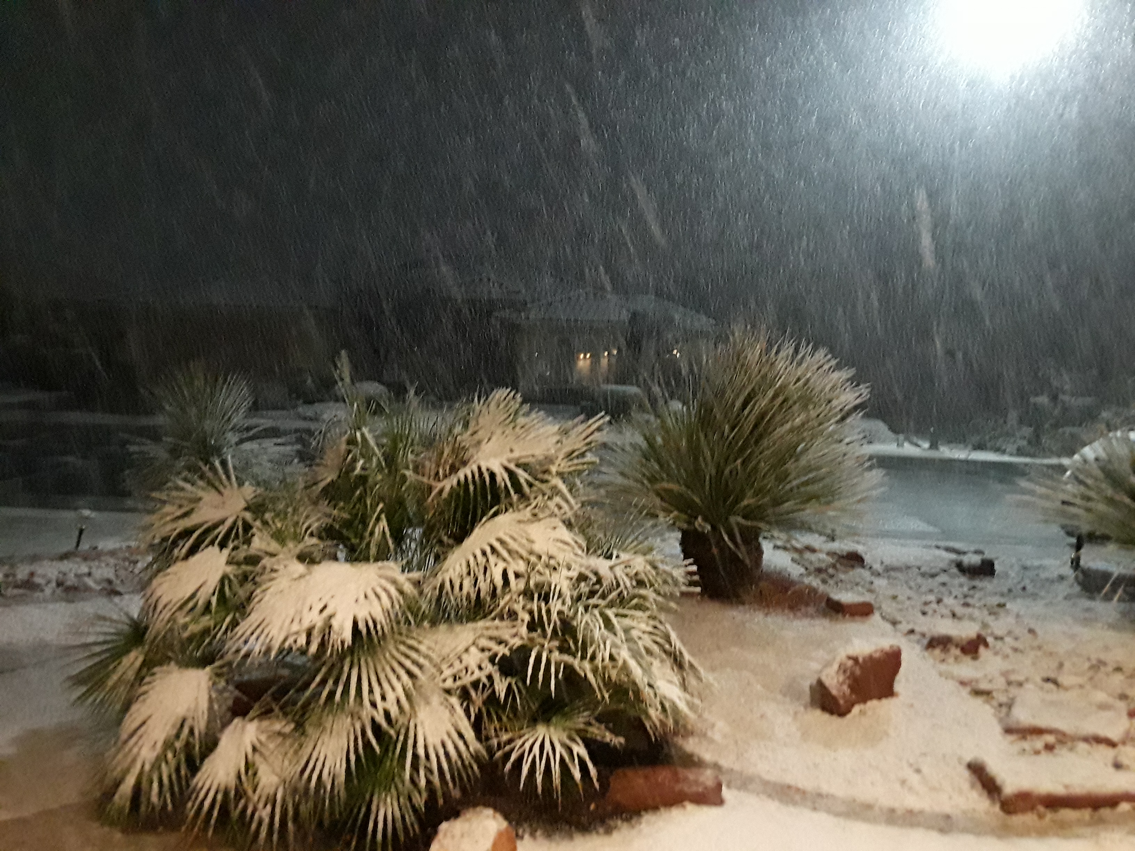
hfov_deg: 63.4
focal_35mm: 28
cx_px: 568
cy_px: 426
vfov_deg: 49.7
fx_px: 918
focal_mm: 2.9
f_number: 1.9
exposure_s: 1/15
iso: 800
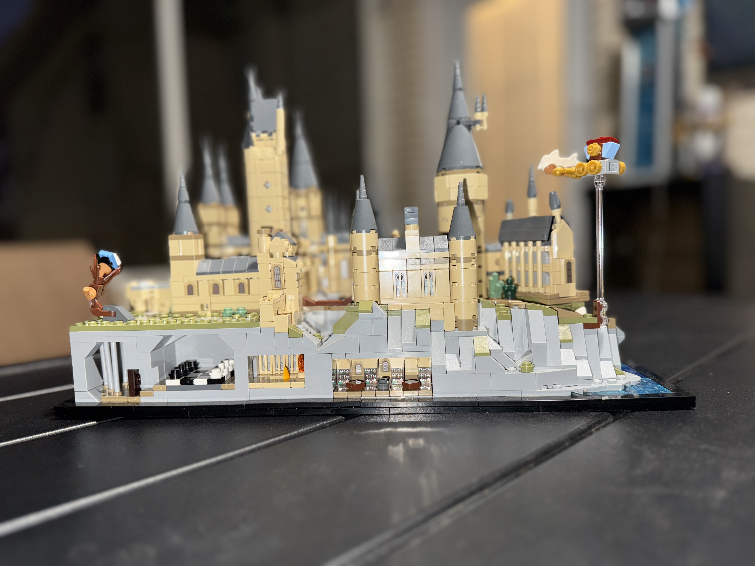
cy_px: 283
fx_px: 523
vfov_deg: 56.8
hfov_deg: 71.6
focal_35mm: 24
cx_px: 378
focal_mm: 6.76
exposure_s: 1/9
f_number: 1.78
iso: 50
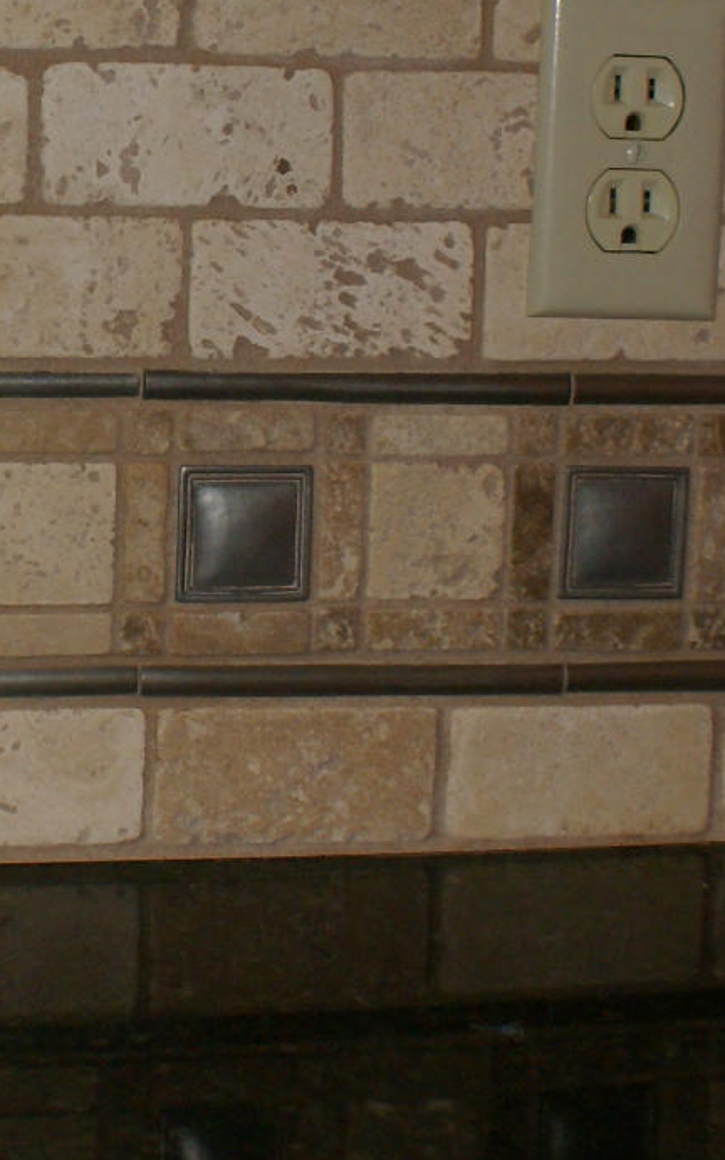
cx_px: -35
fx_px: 2687
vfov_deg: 23.8
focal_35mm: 85
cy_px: 170
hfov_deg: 15.0
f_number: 5.6
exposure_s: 1/60
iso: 400
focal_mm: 20
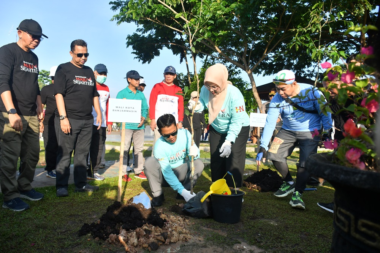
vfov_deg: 47.9
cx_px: 190
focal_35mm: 27
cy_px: 126
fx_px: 285
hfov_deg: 67.4
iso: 125
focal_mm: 18
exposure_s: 1/800
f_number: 4.5
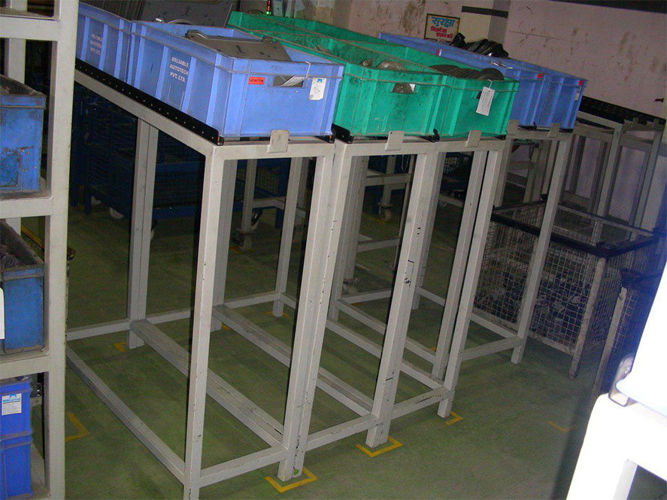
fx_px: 559
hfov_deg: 61.7
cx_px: 334
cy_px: 250
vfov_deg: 48.2
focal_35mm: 29
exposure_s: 1/126
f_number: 2.2
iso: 32
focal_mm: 4.15
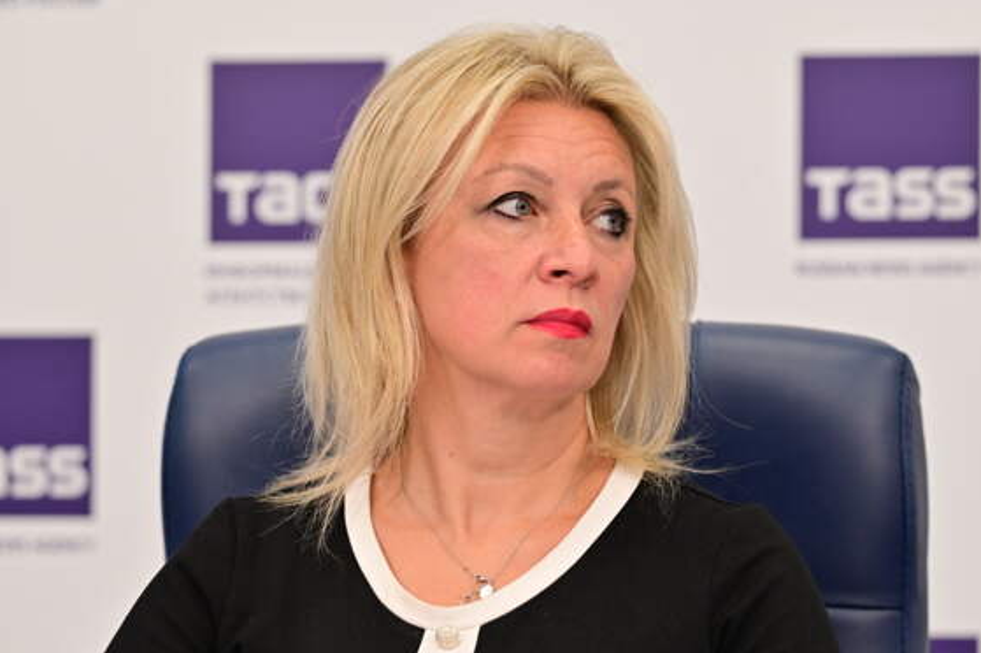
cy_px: 343
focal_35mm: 355
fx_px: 9668
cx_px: 541
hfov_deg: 5.8
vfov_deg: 3.9
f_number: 6
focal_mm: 320
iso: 2000
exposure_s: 1/250
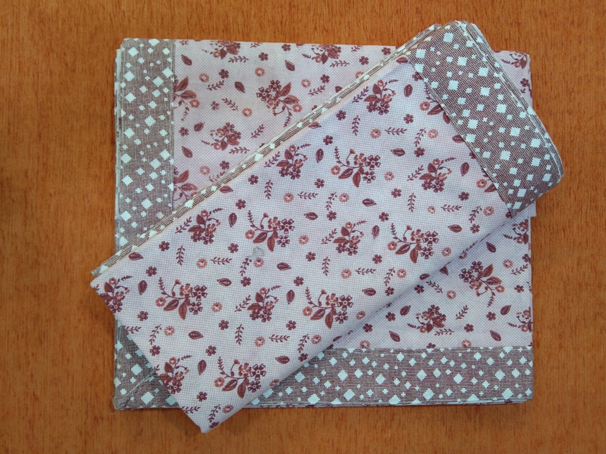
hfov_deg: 56.8
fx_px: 560
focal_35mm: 32
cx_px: 294
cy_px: 225
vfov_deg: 44.1
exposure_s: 1/33
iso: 165
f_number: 2.2
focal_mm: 3.69
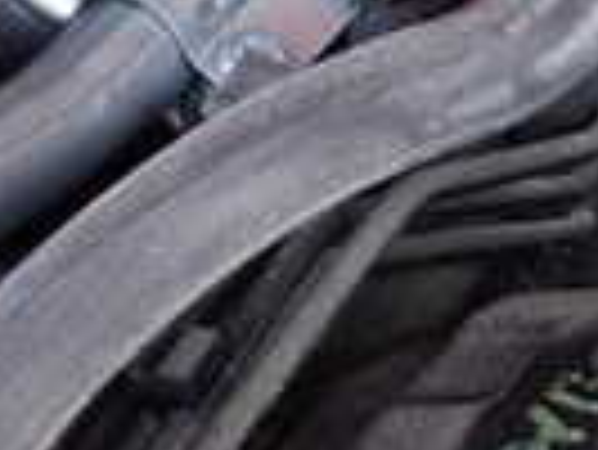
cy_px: -108
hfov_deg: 14.3
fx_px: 2334
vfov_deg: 10.8
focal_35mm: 135
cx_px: -58
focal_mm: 5.4
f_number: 2.3
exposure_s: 1/125
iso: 1000
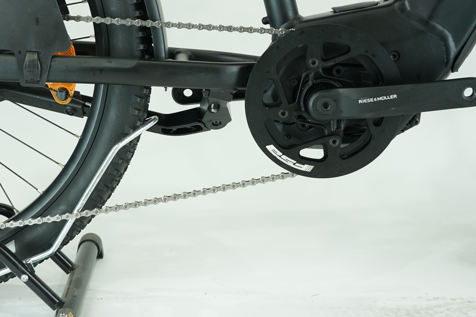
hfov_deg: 31.6
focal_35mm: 63
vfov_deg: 21.4
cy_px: 91
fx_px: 833
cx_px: 159
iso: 1600
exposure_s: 1/200
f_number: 5.6
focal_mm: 42
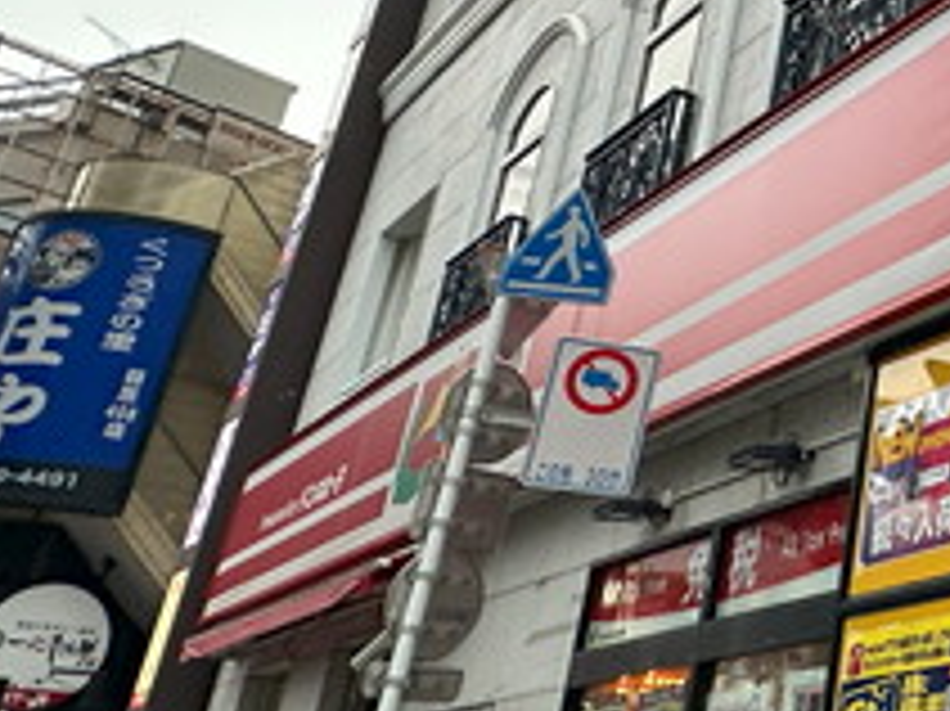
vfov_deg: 26.7
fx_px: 1454
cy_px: 99
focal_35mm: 53
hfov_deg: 27.8
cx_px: 1328
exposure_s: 1/99
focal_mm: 2.22
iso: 50
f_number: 2.2
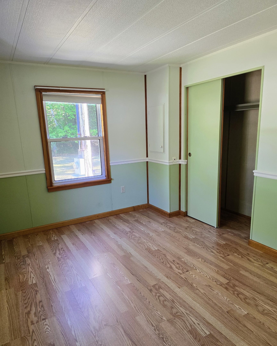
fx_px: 246
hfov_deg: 58.8
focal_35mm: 24
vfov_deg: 70.2
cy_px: 185
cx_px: 138
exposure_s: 1/120
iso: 200
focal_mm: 6.3
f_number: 1.7
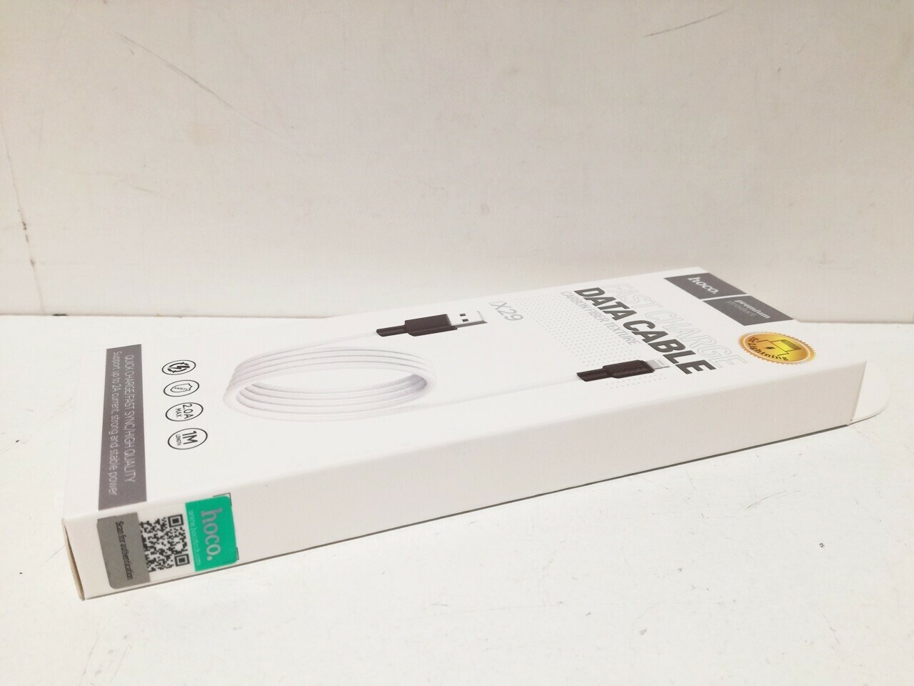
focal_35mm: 27
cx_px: 457
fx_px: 713
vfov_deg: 51.4
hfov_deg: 65.3
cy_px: 343
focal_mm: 3.79
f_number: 2
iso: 100
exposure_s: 1/40
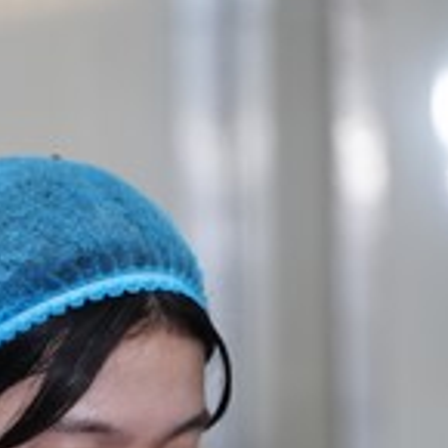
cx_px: -9
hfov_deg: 3.1
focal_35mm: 570
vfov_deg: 3.1
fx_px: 8346
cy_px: 632
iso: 2000
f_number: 2.8
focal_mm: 150
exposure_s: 1/250
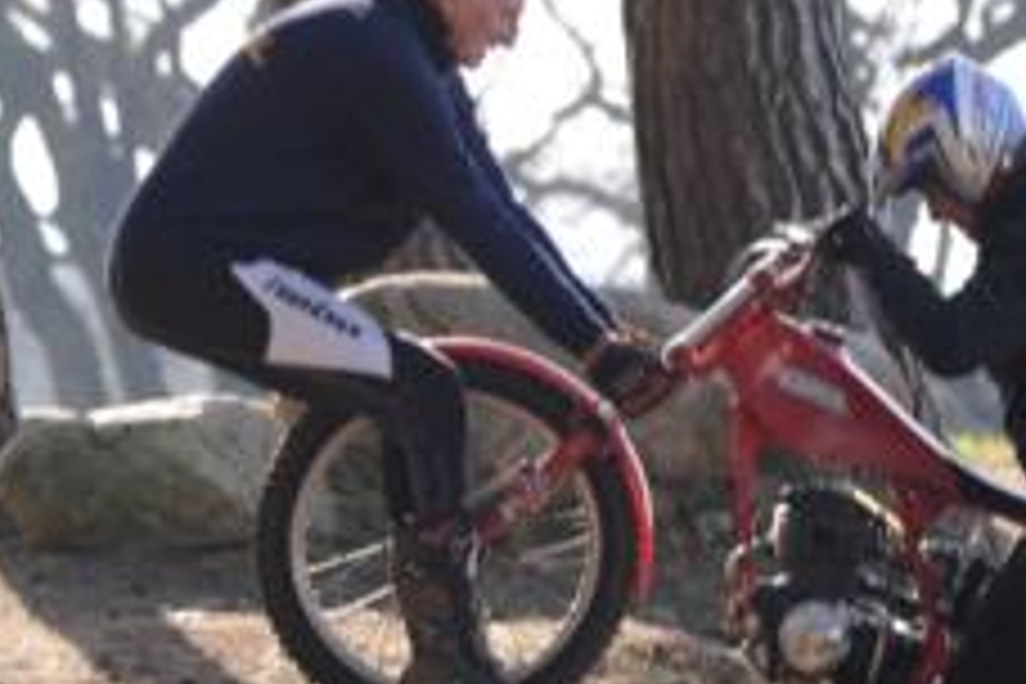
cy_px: 376
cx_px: 716
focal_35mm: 373
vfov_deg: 3.7
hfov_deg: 5.5
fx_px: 10630
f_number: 7.1
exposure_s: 1/200
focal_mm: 170
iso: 250
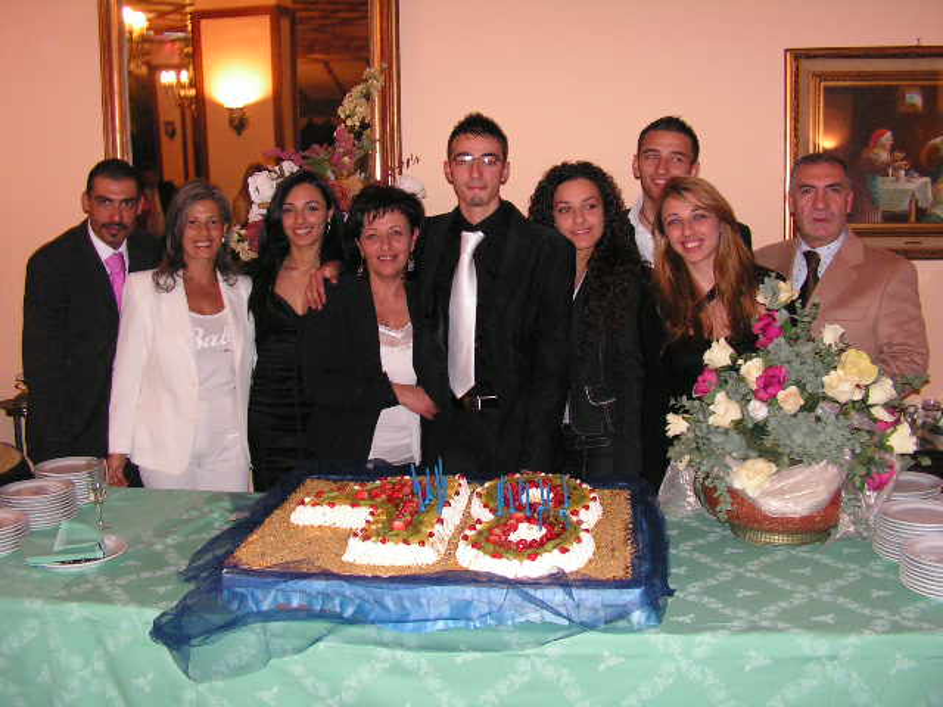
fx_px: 981
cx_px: 472
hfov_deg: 51.4
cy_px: 354
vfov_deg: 39.7
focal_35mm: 36
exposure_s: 1/40
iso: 200
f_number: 3.2
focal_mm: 6
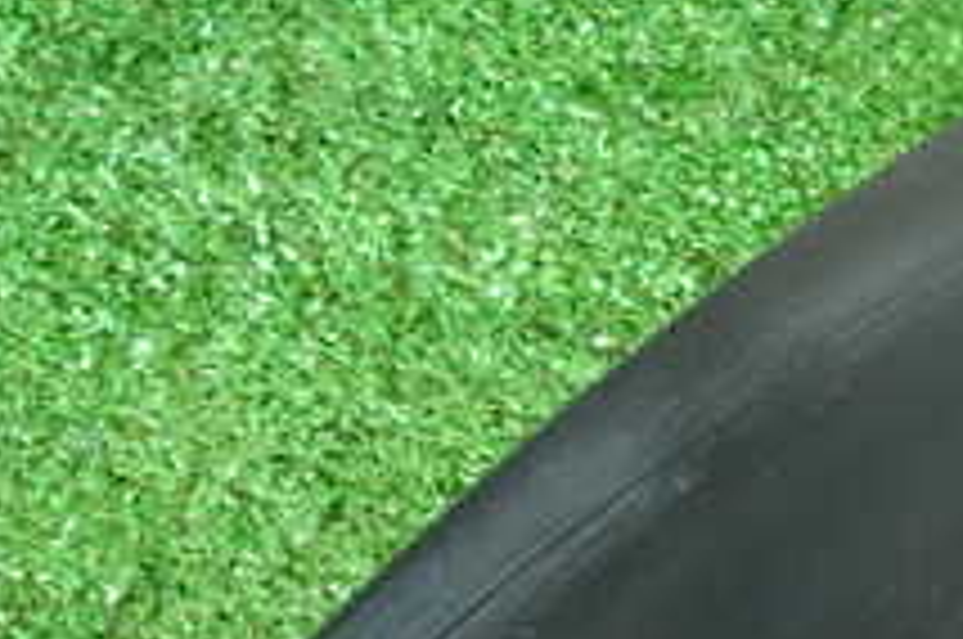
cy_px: 446
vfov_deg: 18.5
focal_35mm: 73
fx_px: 1950
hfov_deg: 25.9
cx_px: 1022
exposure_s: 1/30
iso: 250
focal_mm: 4.5
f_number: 2
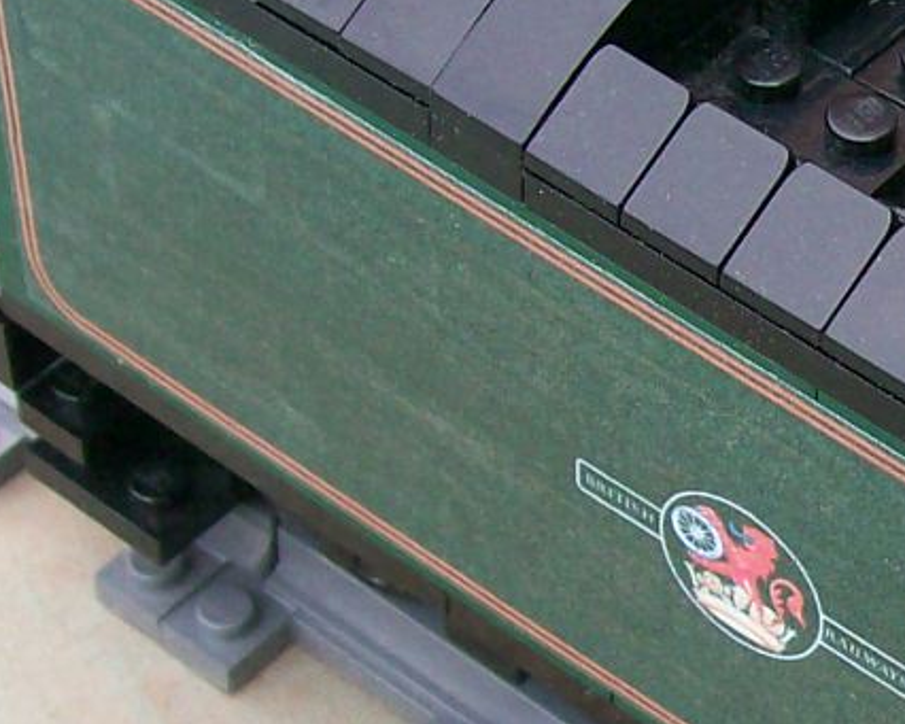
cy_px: 473
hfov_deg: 14.1
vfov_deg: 11.7
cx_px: 1109
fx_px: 3536
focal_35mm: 132
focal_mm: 6
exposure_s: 1/209
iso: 80
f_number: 2.7
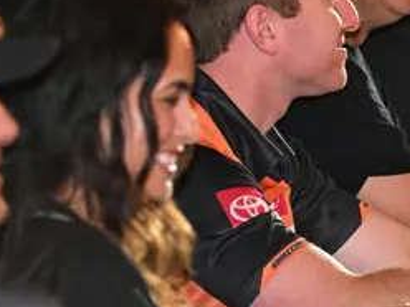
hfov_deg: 3.3
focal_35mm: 603
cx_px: 632
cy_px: 21
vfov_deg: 2.5
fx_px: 7142
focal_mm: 200
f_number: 5.6
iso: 6400
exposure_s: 1/60
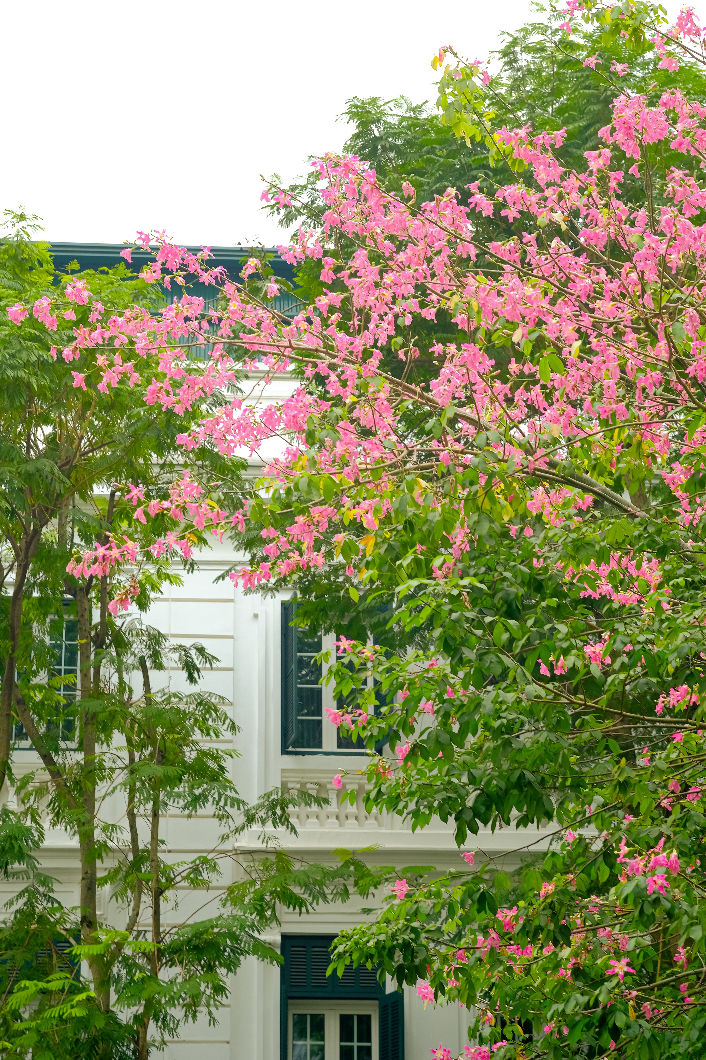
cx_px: 353
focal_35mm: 90
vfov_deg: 22.6
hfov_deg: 15.2
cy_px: 530
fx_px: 2647
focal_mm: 60
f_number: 6.4
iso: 320
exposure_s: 1/125
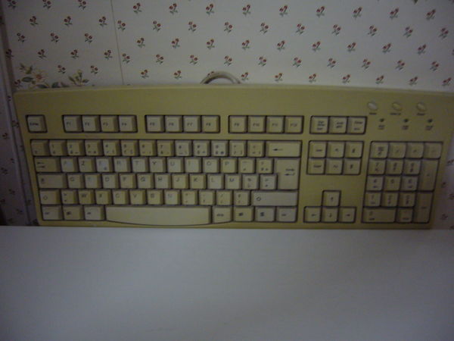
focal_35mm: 35
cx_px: 227
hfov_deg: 52.6
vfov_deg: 40.7
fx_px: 459
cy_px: 170
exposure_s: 1/8
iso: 200
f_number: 2.8
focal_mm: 5.8
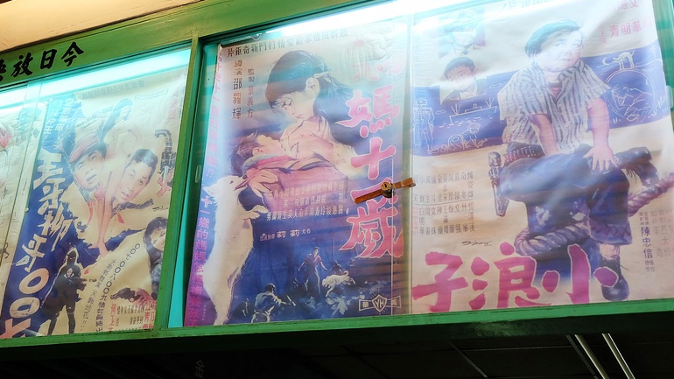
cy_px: 153
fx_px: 822
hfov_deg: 44.1
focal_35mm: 46
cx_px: 239
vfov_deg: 25.9
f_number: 4
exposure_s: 1/30
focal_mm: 22.2
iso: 640
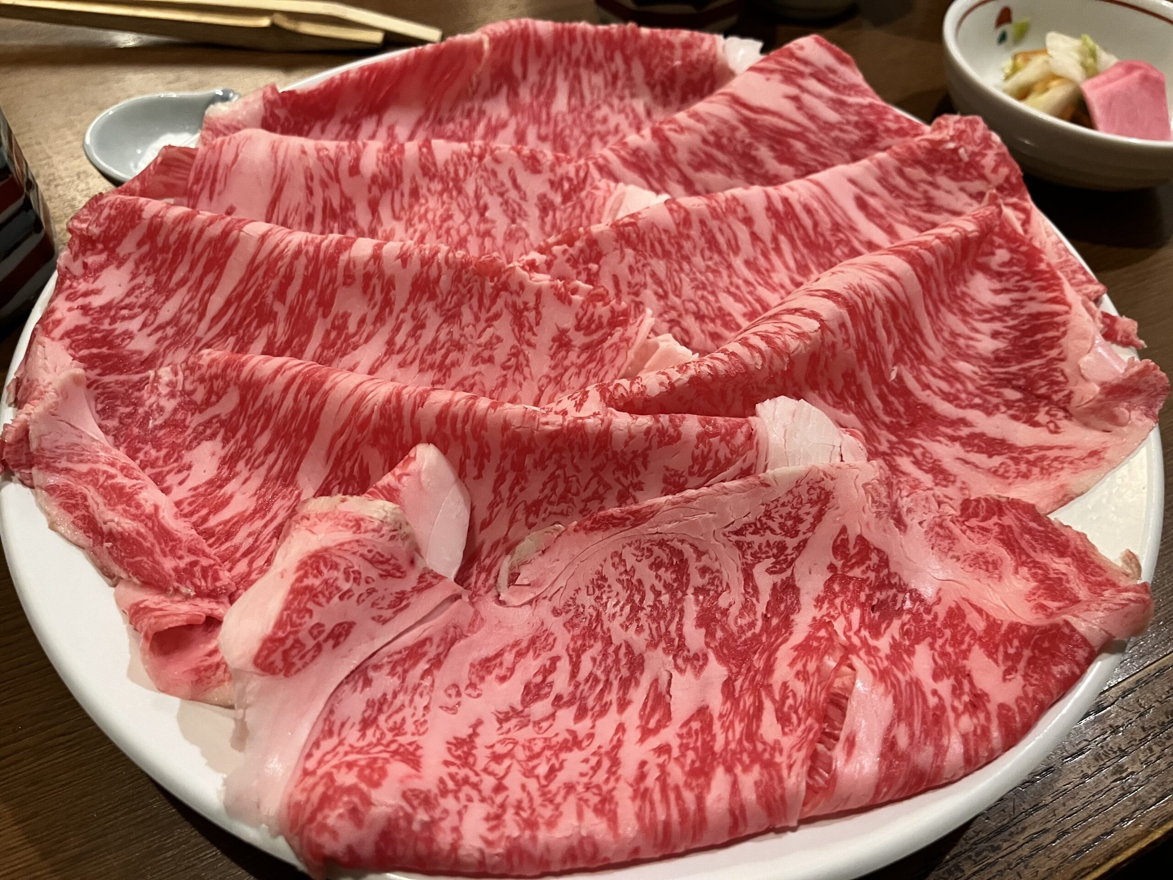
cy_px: 440
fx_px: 881
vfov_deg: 53.1
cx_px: 586
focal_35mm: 26
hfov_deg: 67.3
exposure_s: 1/33
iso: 400
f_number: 1.6
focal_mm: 5.1
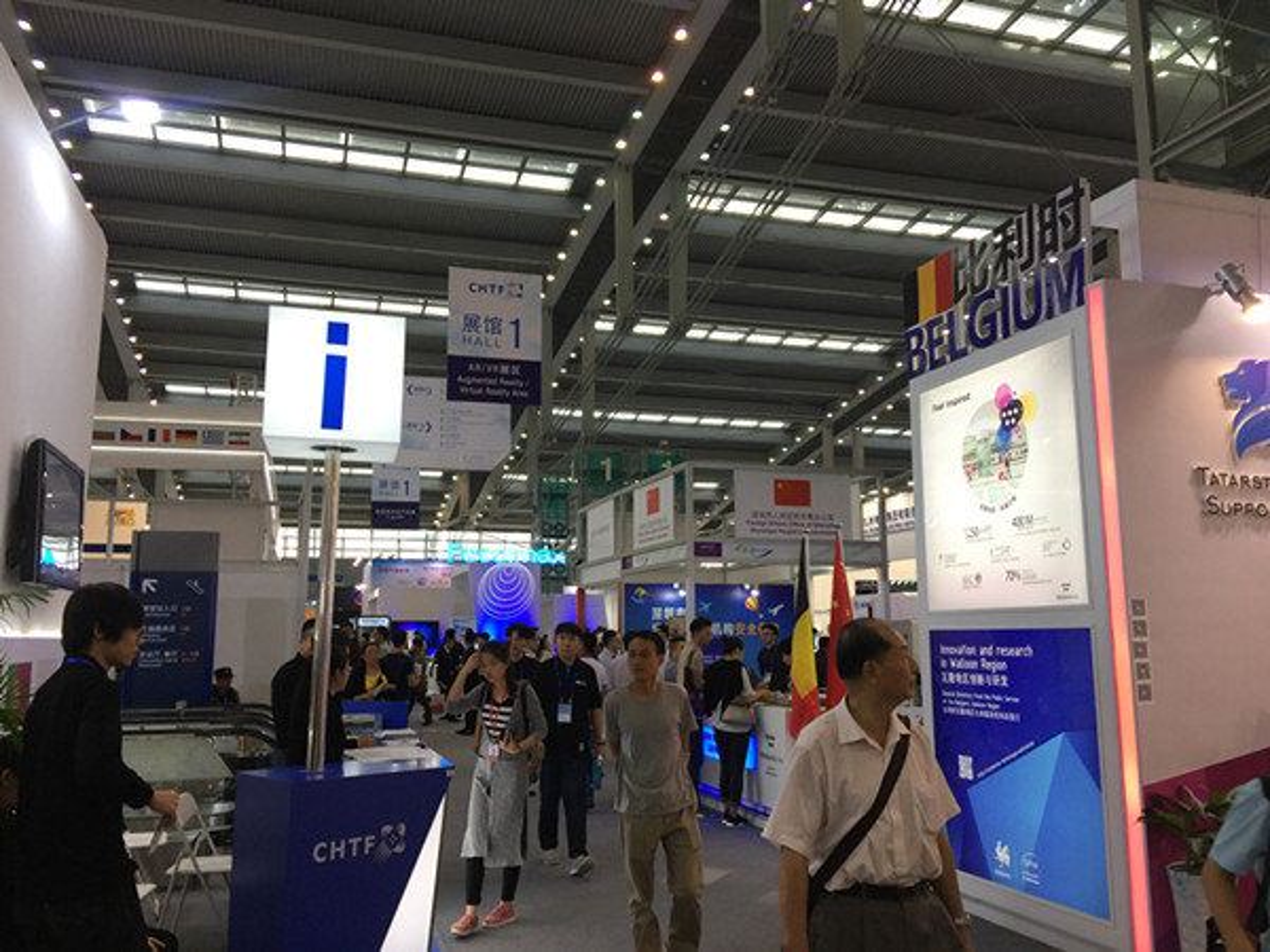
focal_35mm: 29
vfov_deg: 48.2
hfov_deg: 61.7
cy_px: 476
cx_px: 635
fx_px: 1064
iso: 32
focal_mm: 4.15
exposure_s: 1/33
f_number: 2.2
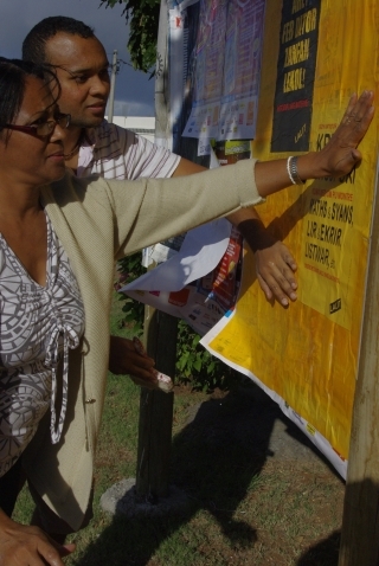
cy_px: 283
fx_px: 772
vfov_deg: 40.3
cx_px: 190
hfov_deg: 27.6
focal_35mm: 49
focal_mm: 32.5
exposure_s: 1/750
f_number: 13
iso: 400
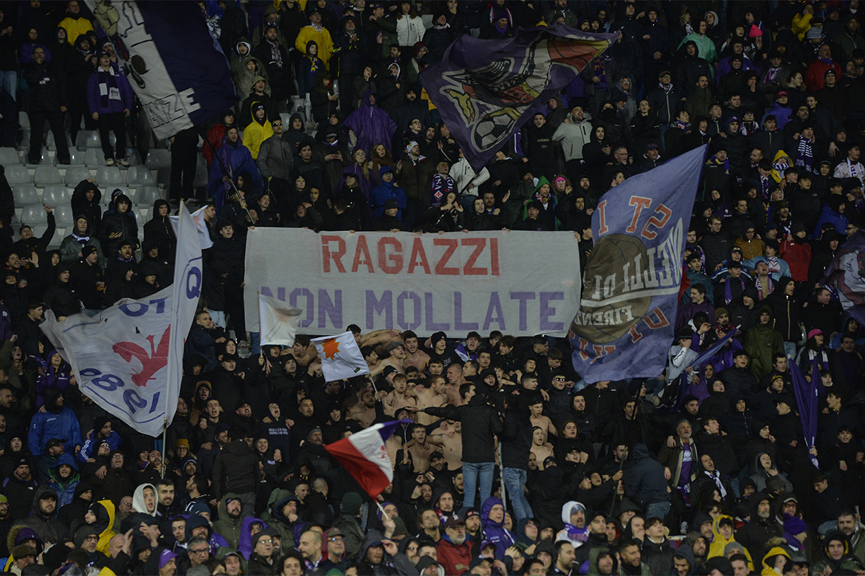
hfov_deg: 10.3
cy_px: 288
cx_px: 432
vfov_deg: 6.9
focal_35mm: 200
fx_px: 4805
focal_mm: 200
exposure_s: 1/200
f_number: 5.3
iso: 2500
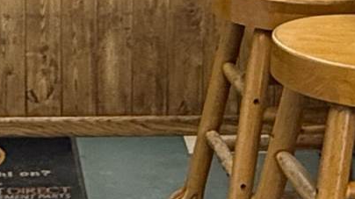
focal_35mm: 116
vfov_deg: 10.3
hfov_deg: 18.3
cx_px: 71
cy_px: -24
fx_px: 1092
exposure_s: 1/120
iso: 250
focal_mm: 2.22
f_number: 2.2
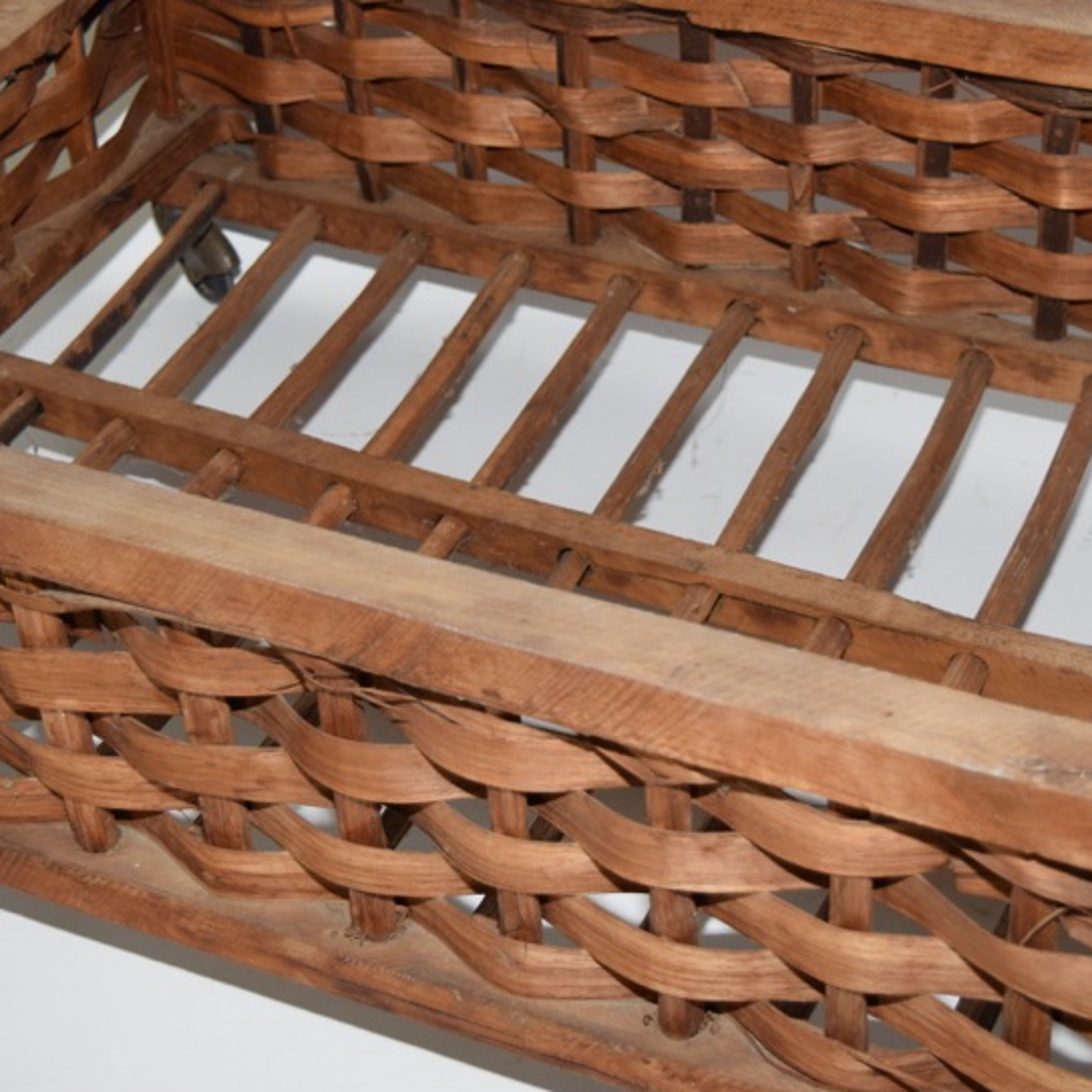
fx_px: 2598
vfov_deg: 23.7
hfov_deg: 23.7
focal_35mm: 73
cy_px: 437
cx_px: 551
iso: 640
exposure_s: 1/60
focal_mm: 31
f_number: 4.2
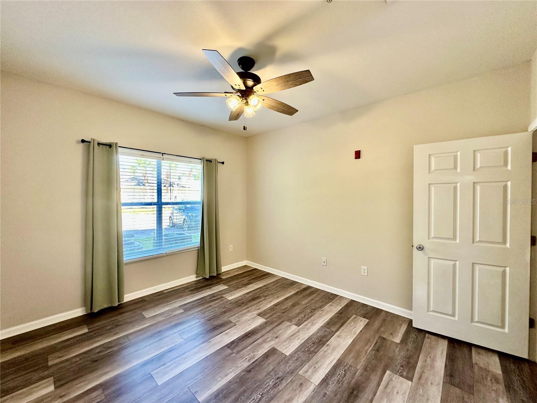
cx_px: 268
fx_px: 217
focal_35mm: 14
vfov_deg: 85.7
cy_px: 202
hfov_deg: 102.1
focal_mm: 2.22
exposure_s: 1/99
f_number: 2.2
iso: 125
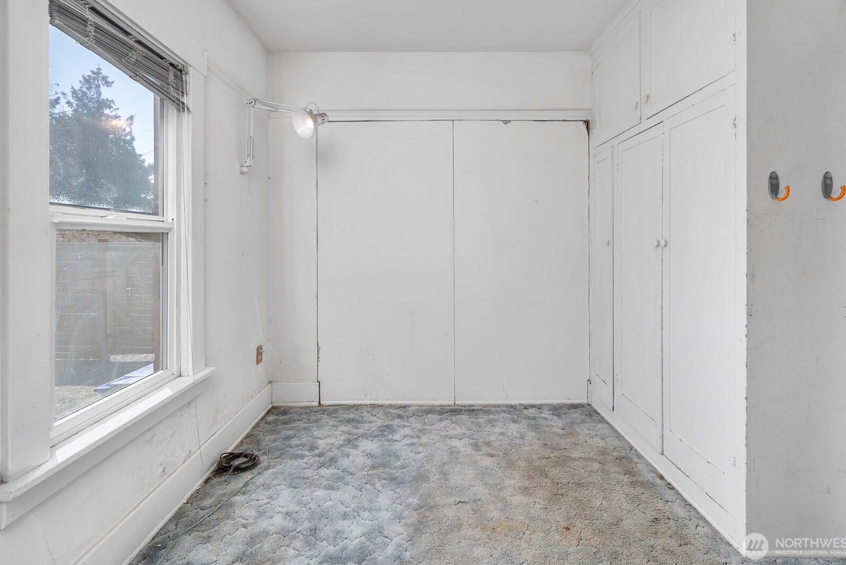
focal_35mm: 16
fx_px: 376
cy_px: 265
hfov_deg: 96.7
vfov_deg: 73.7
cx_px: 420
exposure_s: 1/30
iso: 400
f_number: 6.3
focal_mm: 15
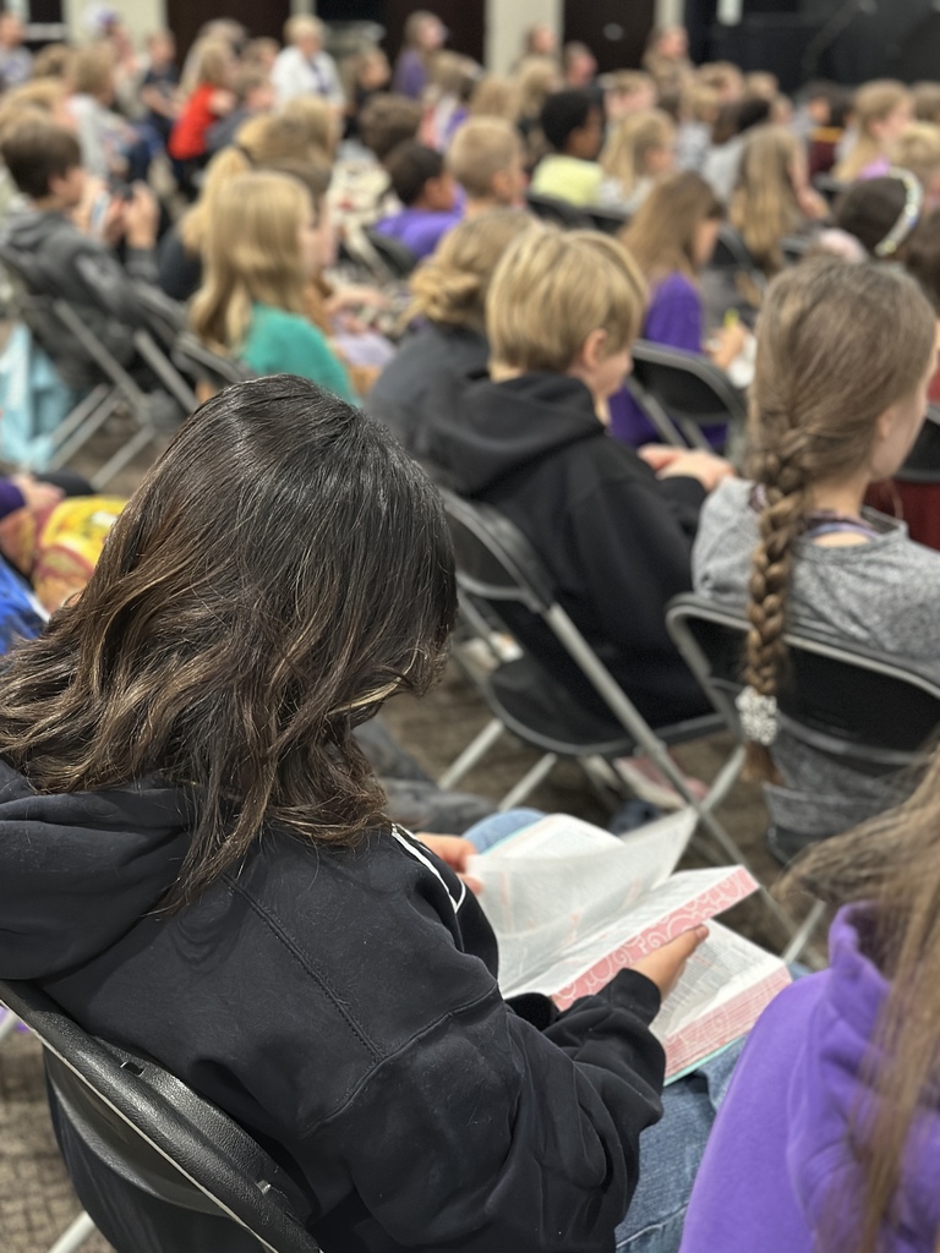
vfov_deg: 39.7
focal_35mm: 48
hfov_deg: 30.3
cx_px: 470
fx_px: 1738
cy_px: 626
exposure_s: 1/30
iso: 640
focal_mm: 6.86
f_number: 1.78
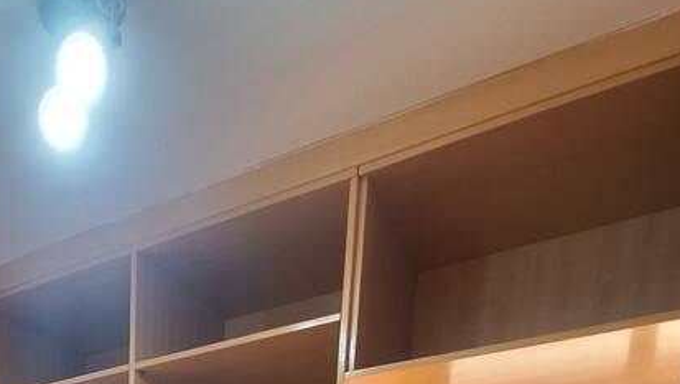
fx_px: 668
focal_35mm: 37
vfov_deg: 19.9
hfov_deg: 48.4
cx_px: 71
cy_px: 738
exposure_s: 1/40
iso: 64
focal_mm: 1.74
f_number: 2.2
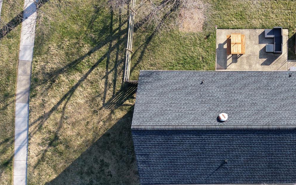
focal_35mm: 52
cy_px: 132
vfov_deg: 24.7
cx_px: 267
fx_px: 419
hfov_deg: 36.4
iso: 170
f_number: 1.8
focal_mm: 8.67
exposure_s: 1/1250
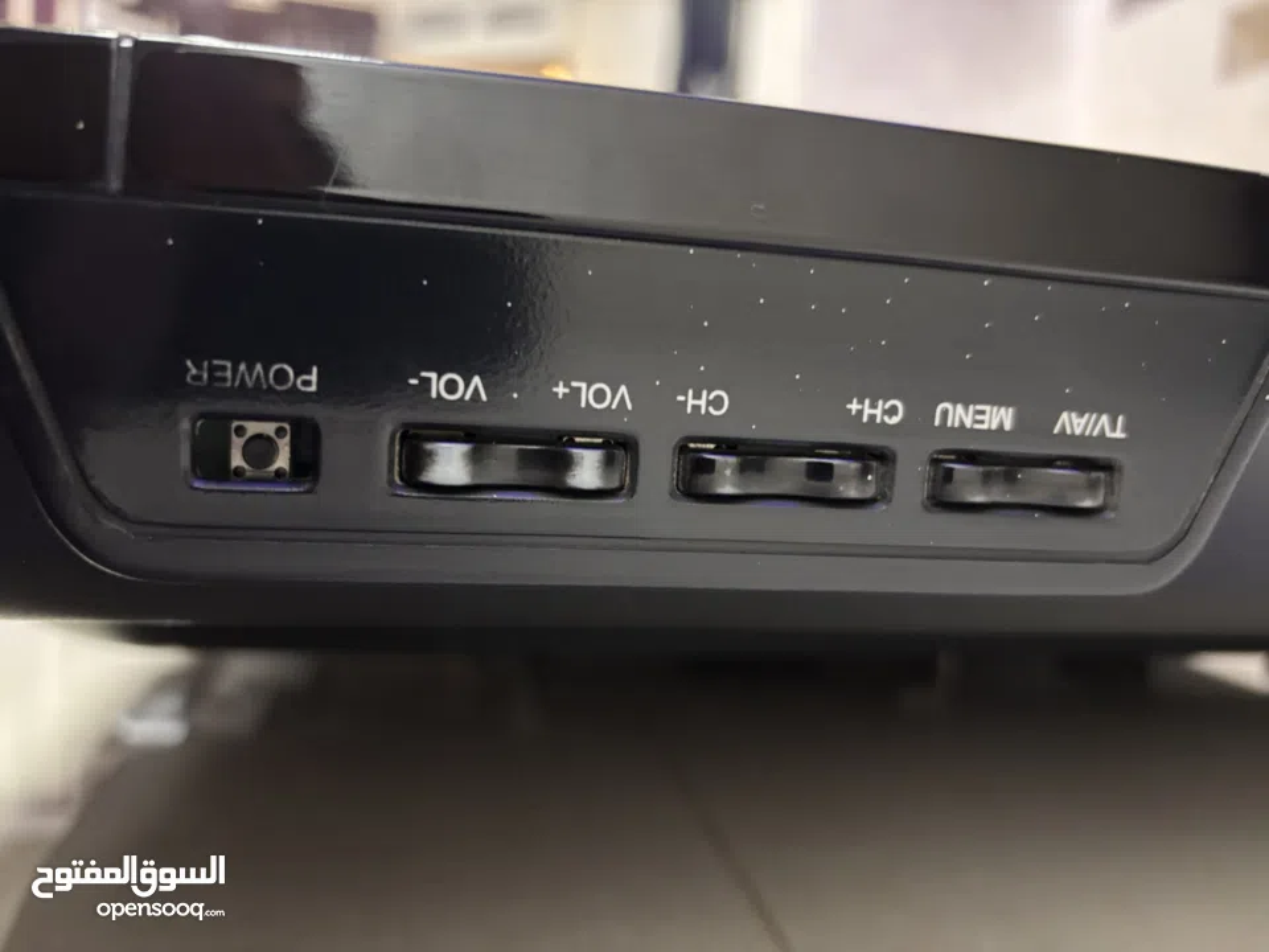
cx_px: 634
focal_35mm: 26
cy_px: 476
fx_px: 953
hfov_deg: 67.3
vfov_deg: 53.1
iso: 800
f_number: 1.6
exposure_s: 1/25
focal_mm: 5.96
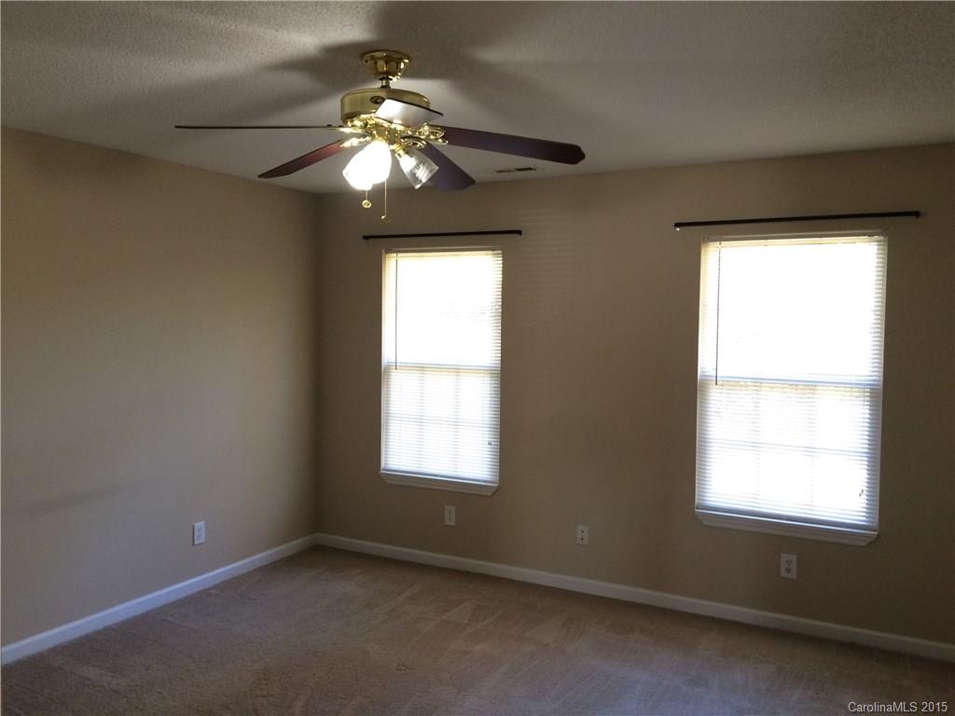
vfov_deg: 48.2
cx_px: 478
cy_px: 358
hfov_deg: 61.7
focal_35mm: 29
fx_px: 800
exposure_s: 1/30
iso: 125
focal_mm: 4.15
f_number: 2.2
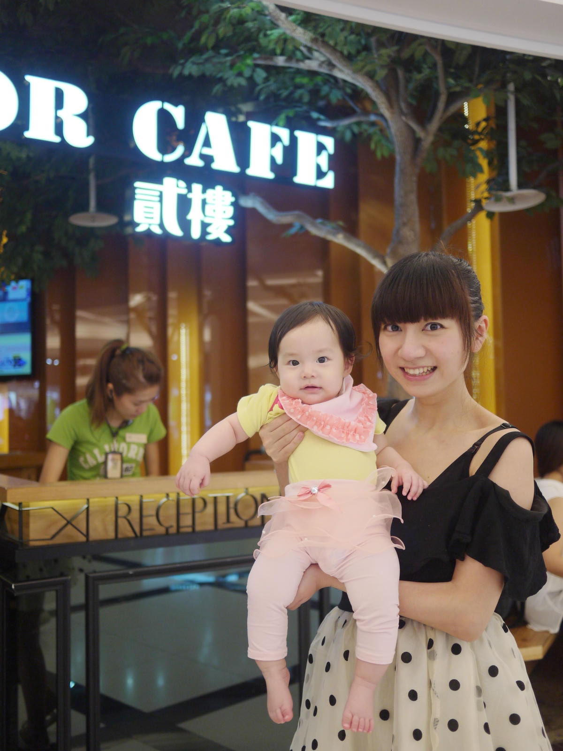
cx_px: 282
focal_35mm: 40
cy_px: 376
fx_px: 867
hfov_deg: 36.0
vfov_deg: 46.8
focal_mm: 20
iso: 160
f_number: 1.7
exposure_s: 1/100
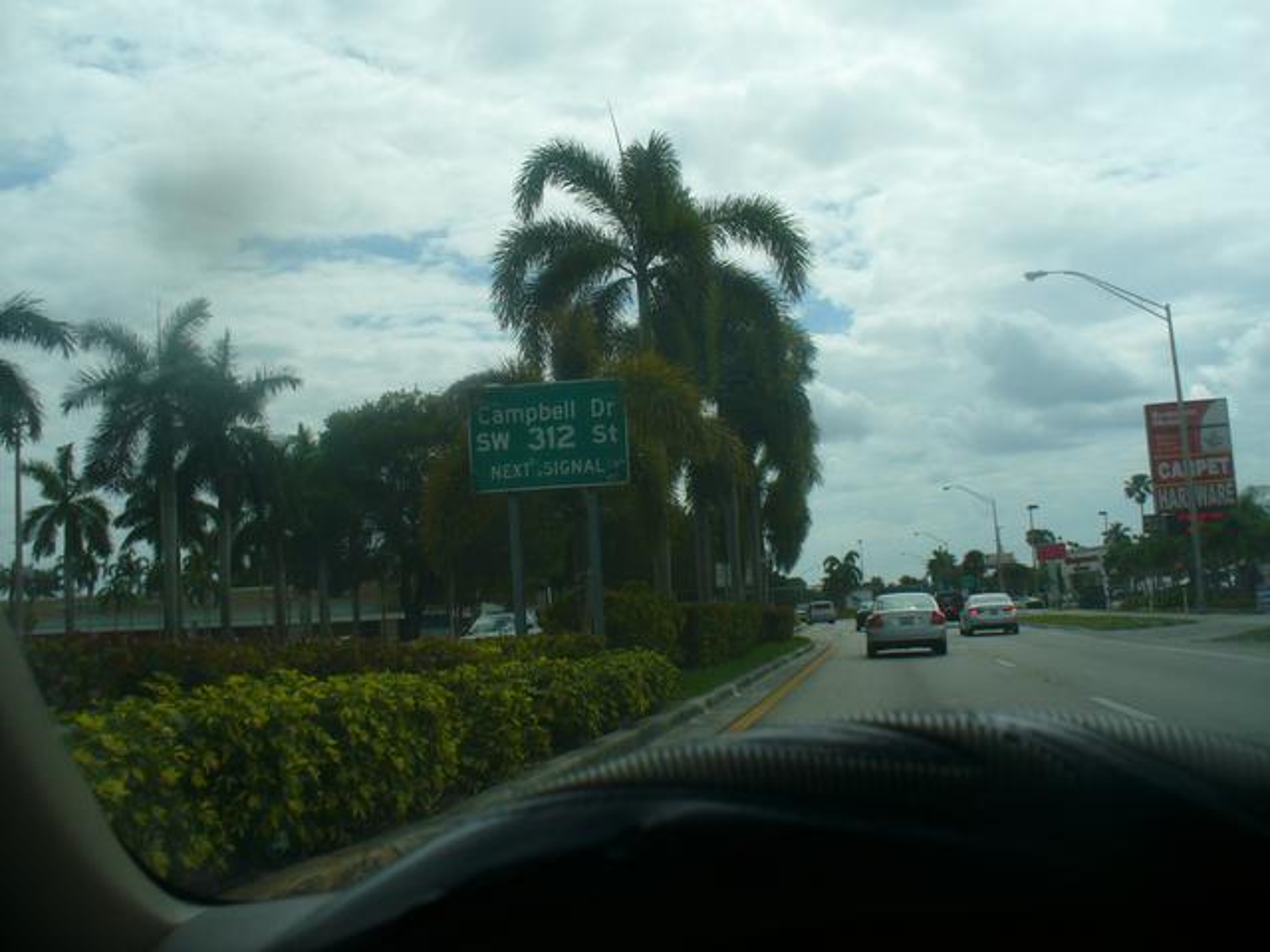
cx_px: 635
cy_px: 476
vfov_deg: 38.7
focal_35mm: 37
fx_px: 1357
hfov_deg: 50.1
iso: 80
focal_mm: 6.1
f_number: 5.6
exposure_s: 1/800
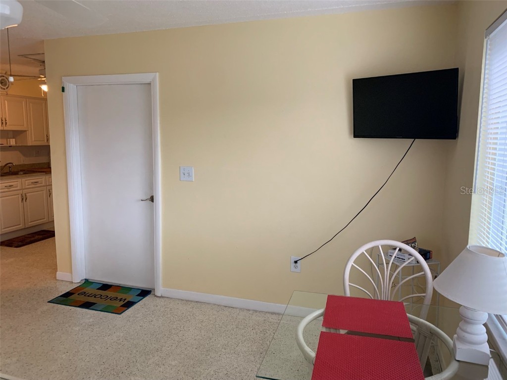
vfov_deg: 53.1
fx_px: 381
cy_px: 190
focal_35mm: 26
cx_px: 254
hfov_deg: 67.3
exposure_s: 1/60
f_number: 1.8
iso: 200
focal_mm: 4.25
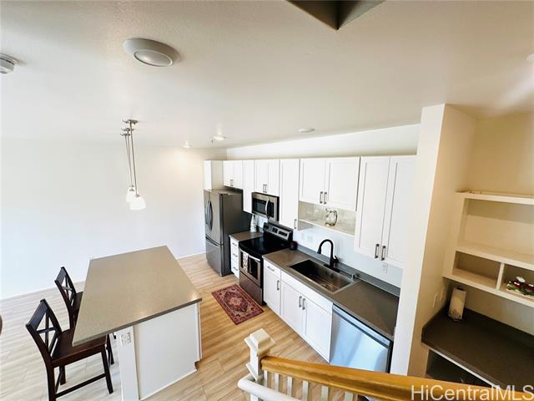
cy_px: 200
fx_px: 216
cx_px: 267
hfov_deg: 102.1
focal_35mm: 14
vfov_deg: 85.7
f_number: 2.2
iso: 100
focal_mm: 2.22
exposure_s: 1/120
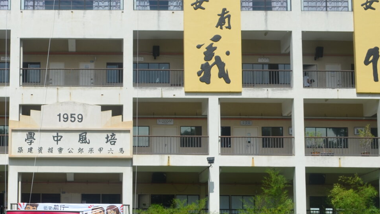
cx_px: 57
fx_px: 796
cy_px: 189
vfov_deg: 15.1
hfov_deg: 26.2
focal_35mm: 79
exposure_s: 1/320
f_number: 9
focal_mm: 22
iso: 100
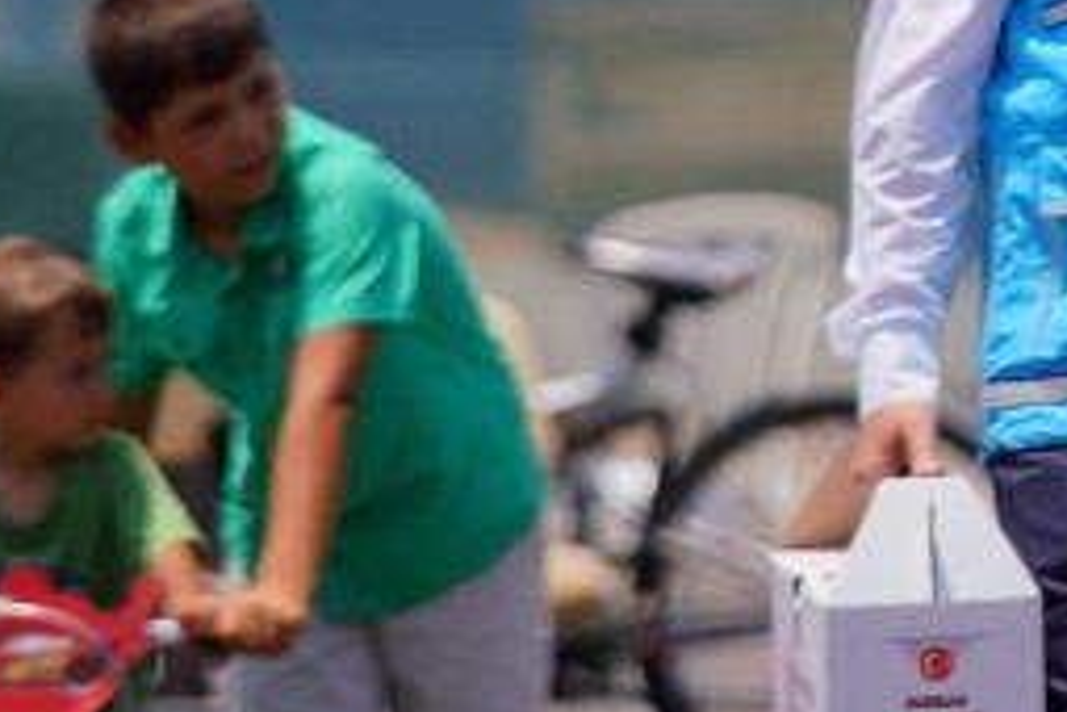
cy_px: -180
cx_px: 1818
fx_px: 26703
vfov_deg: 1.5
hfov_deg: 2.3
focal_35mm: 901
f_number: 2.8
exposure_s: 1/4000
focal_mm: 200
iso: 100
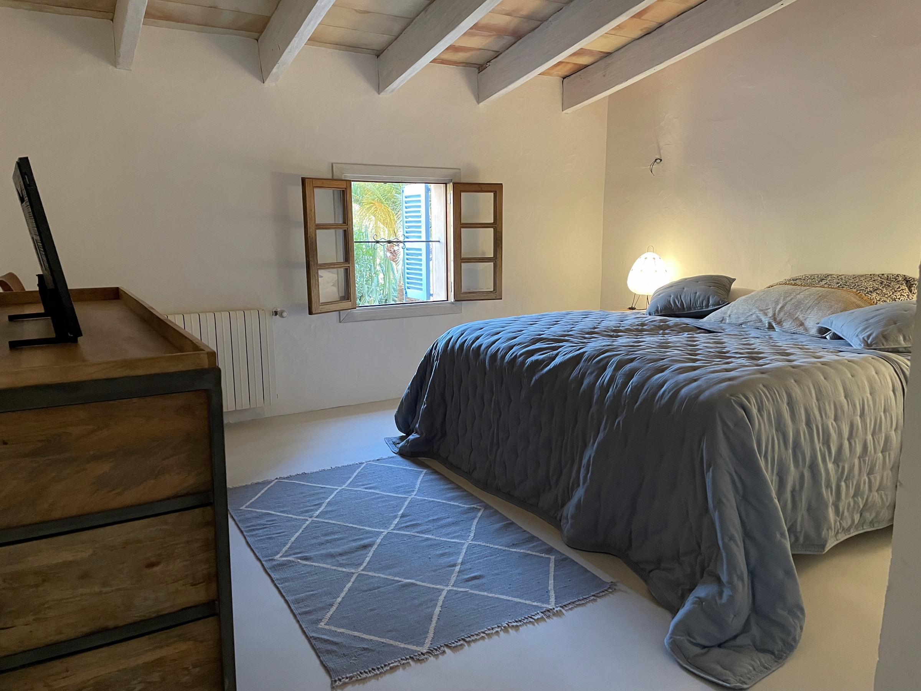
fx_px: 692
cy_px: 346
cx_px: 460
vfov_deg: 53.1
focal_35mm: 26
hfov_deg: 67.3
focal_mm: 4.2
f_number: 1.6
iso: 400
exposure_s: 1/60
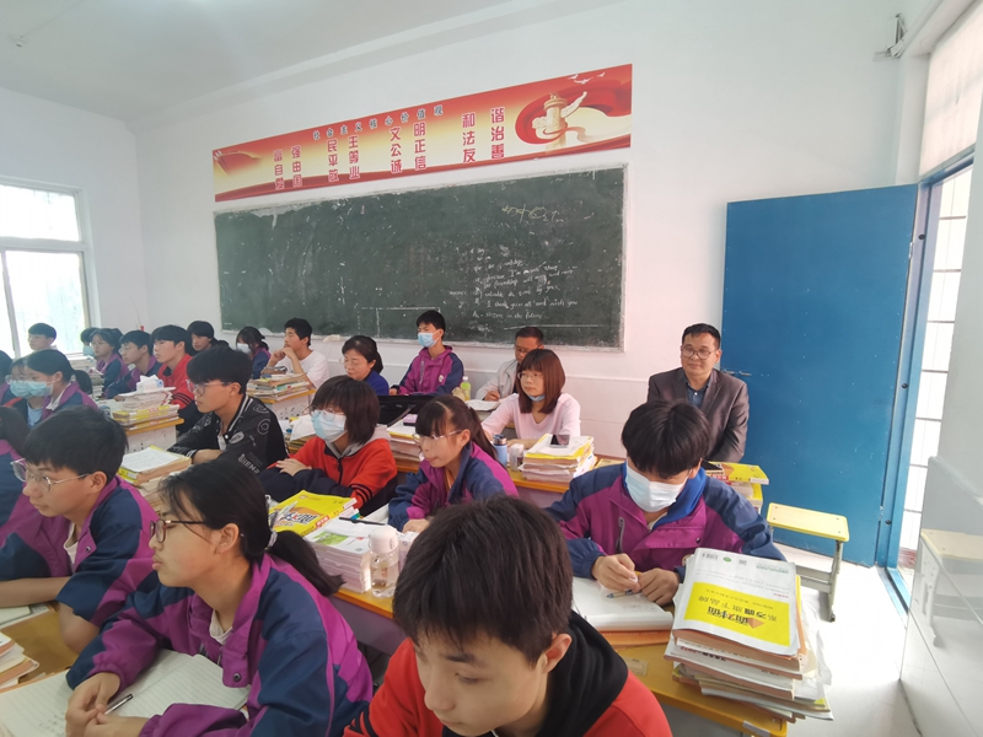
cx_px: 492
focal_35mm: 17
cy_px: 368
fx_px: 483
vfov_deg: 74.7
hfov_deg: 91.0
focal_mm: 2.26
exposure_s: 1/50
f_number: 2.2
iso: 160
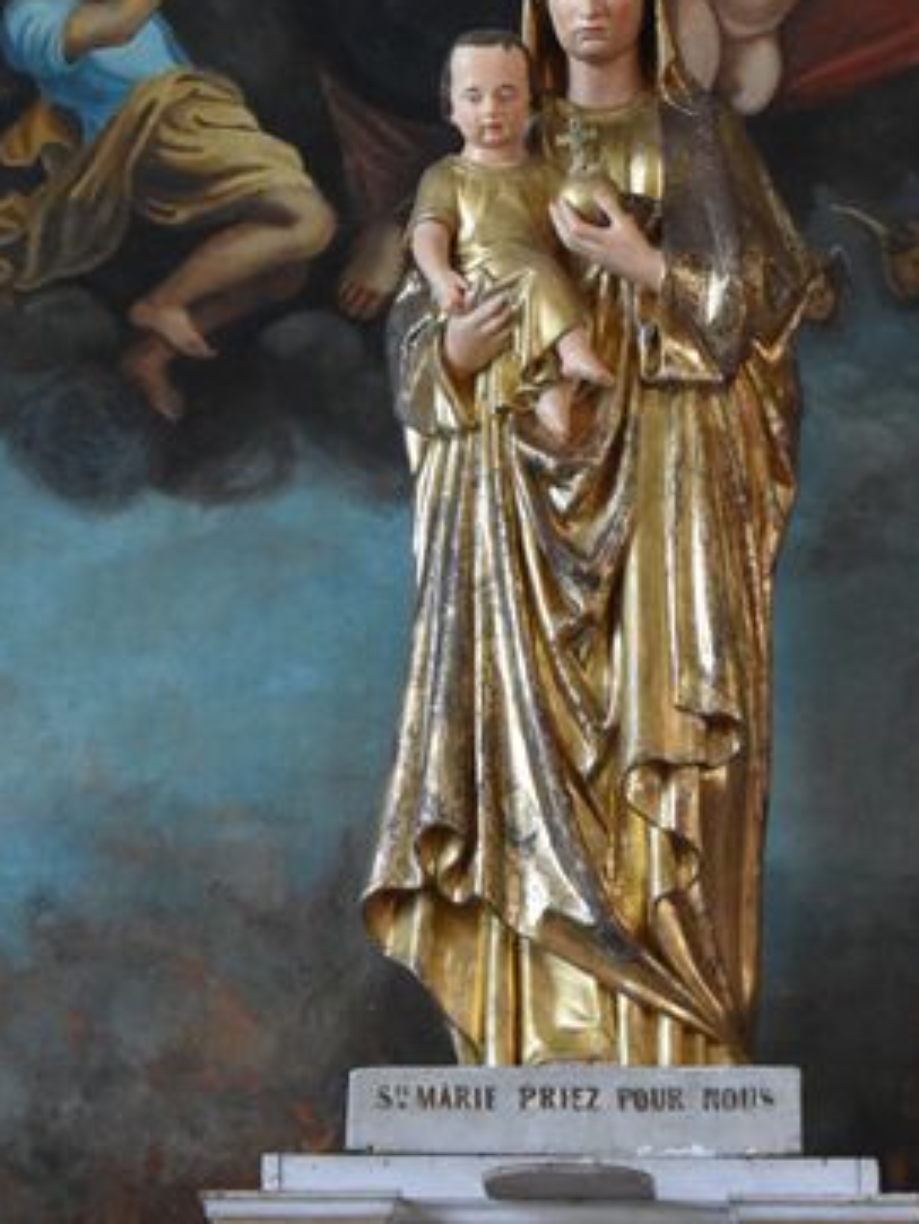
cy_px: 407
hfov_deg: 9.6
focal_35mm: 154
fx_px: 5446
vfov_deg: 12.8
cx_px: 507
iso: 5000
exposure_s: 1/60
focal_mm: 55
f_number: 5.6
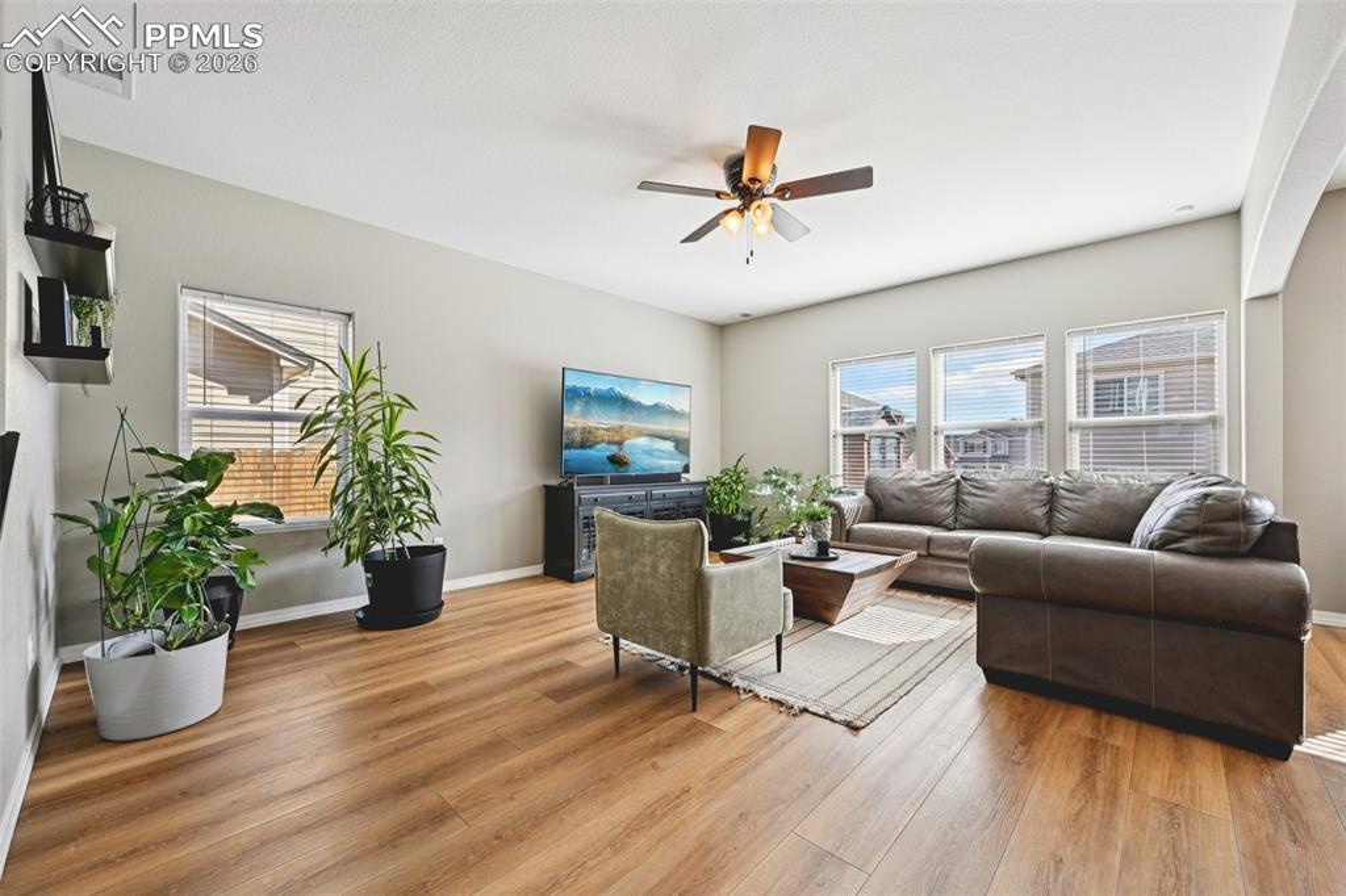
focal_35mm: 14
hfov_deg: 104.3
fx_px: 523
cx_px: 673
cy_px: 448
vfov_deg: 81.2
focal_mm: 14
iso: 250
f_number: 11
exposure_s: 1/15
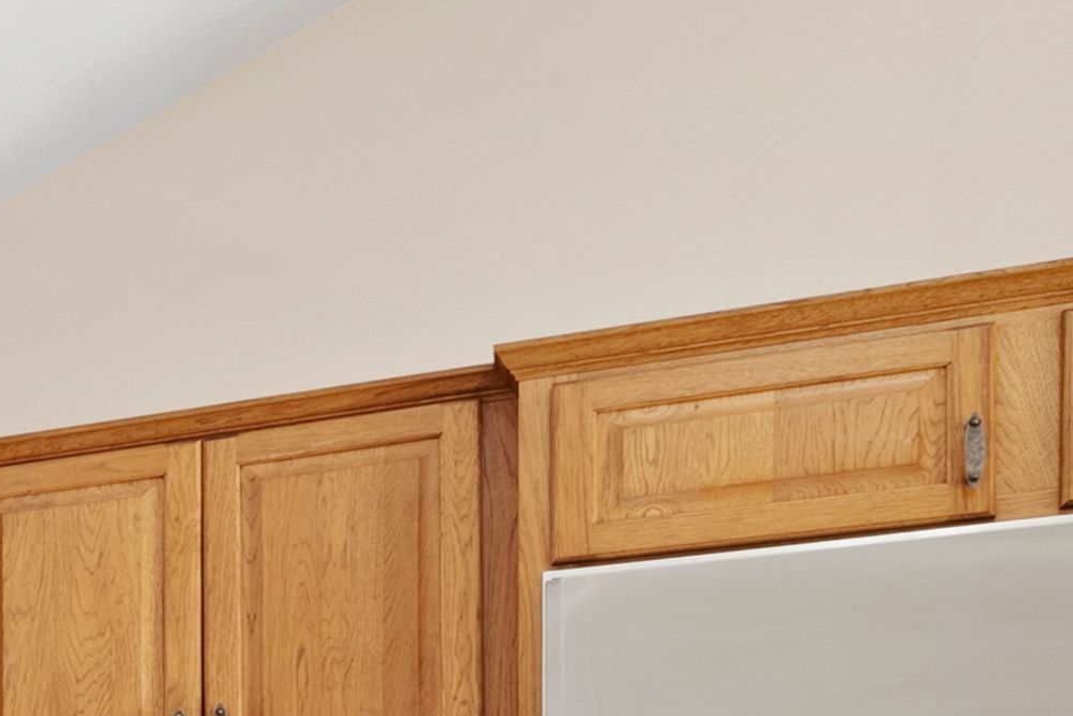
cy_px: 1198
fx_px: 2534
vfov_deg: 14.5
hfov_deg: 16.5
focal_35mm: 85
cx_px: -1205
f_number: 9
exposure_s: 1/2.5
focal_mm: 20
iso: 160
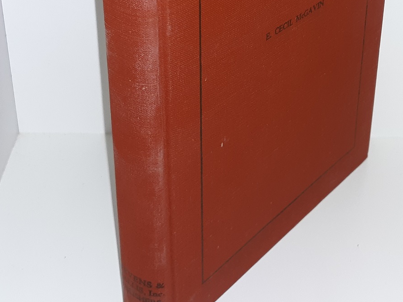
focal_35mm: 65
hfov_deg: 29.7
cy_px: 11
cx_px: 253
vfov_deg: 21.9
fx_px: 757
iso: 64
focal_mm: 3.7
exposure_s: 1/120
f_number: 1.7
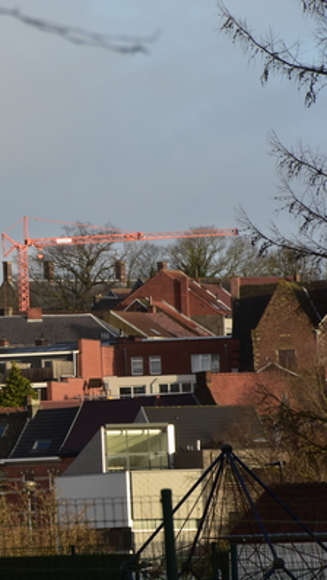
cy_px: 290
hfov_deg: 2.6
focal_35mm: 474
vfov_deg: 4.6
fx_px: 7303
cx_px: -86
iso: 200
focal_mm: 200
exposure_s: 1/100
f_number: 11
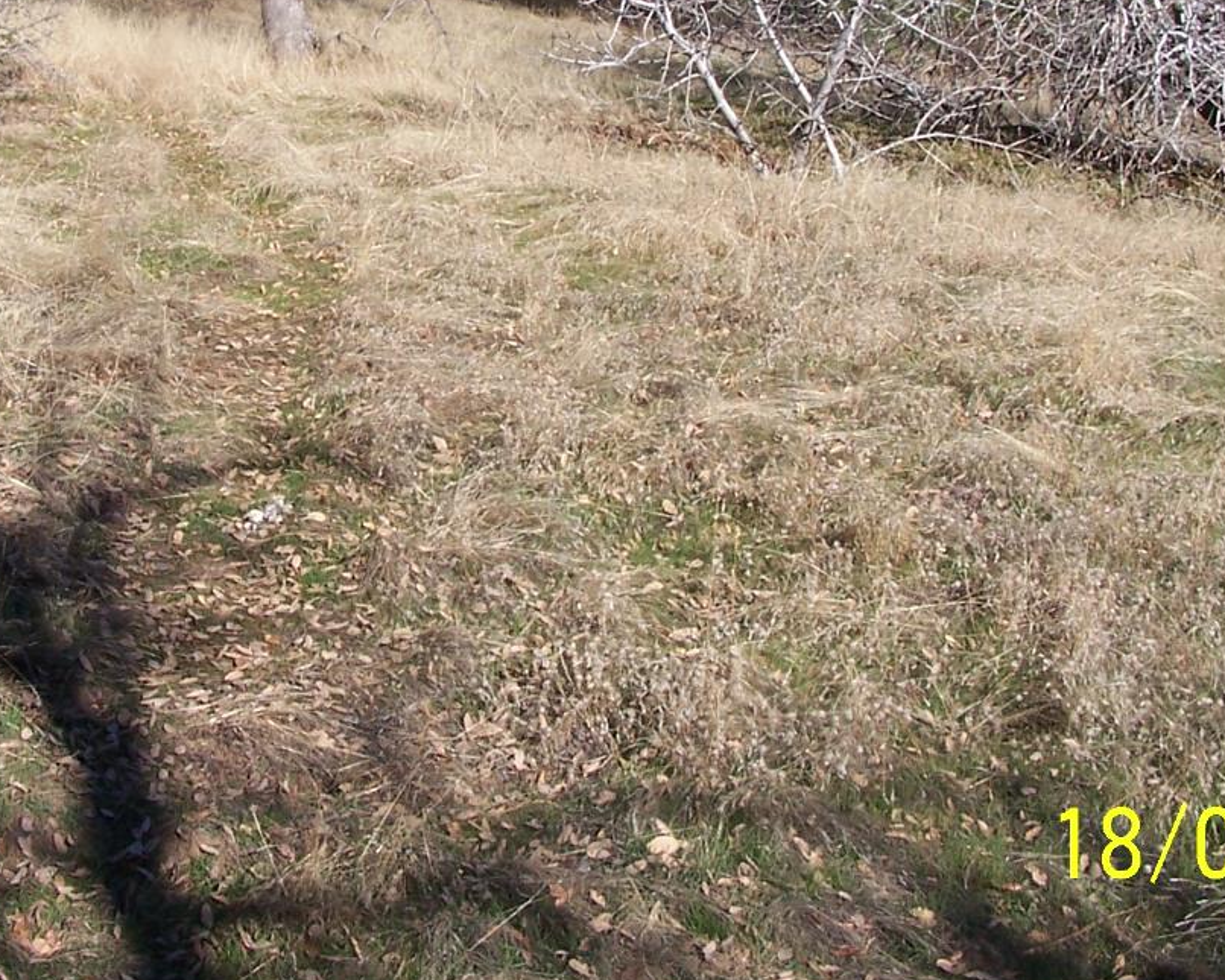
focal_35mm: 69
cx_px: 512
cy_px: 201
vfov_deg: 21.9
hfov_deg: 27.5
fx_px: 2502
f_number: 5.6
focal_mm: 6.3
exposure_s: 1/350
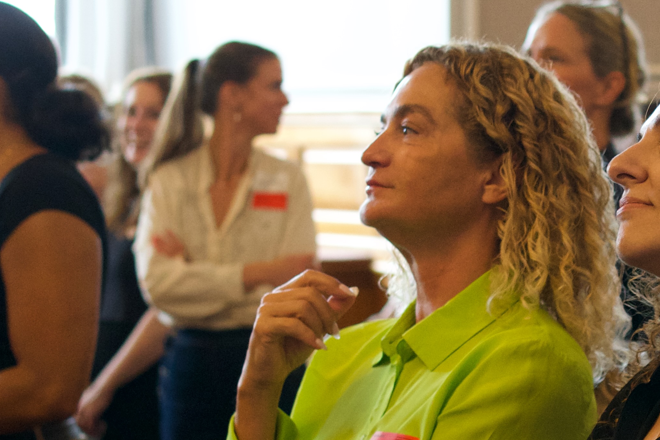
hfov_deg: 15.3
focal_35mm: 132
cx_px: 604
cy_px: 346
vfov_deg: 10.4
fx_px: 2420
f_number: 2.5
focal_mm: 30
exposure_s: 1/160
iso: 1600
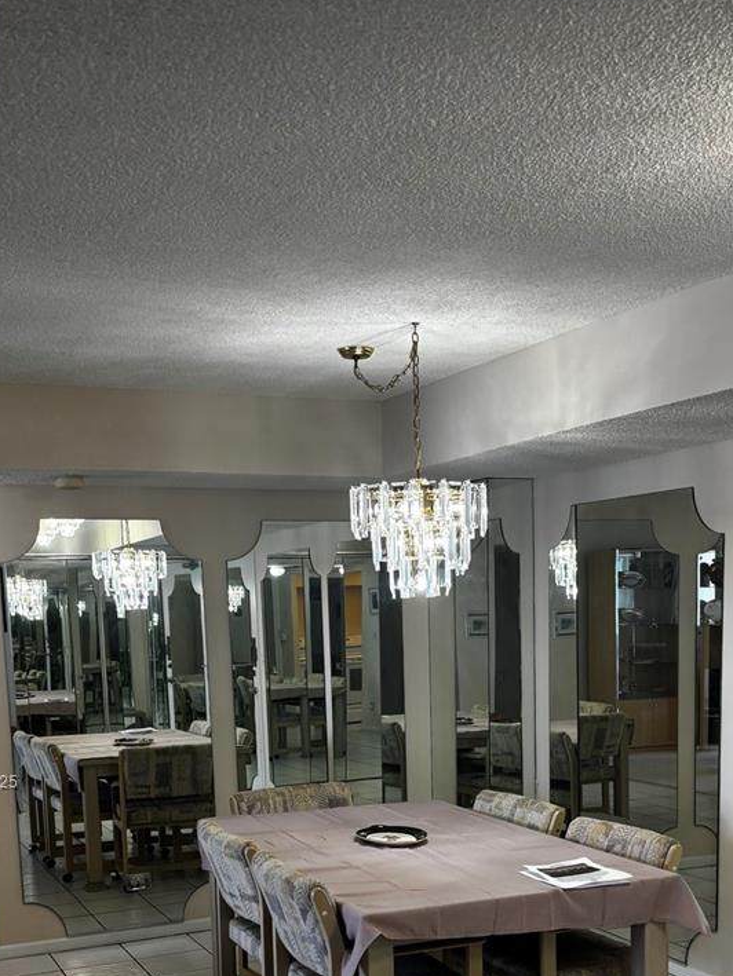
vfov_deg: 41.1
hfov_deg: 32.9
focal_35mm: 44
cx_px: 386
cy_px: 783
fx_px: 1242
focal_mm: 5.96
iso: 100
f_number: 1.6
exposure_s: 1/120
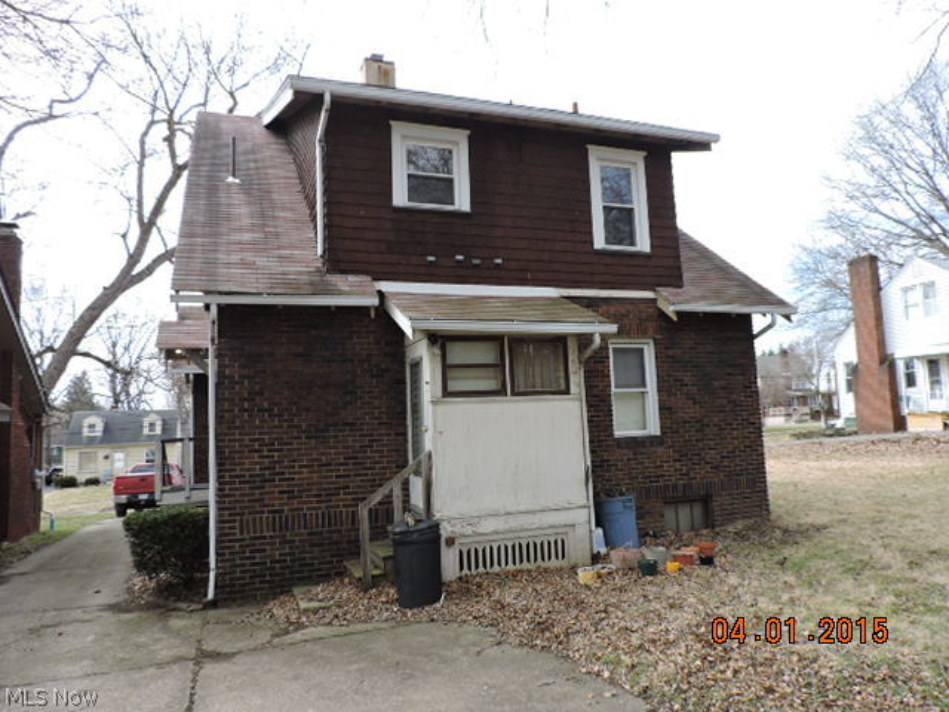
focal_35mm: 24
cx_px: 474
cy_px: 356
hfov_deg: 71.6
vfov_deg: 56.8
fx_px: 658
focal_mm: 4.3
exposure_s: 1/400
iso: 100
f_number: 3
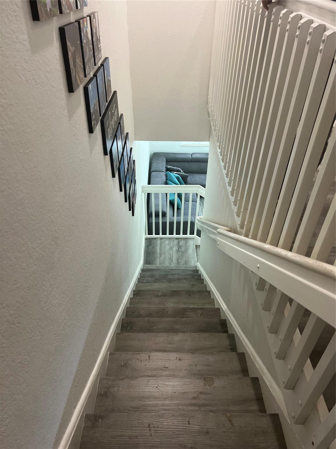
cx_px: 168
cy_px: 224
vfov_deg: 67.3
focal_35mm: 26
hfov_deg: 53.1
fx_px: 336
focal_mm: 5.7
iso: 250
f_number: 1.5
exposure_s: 1/60
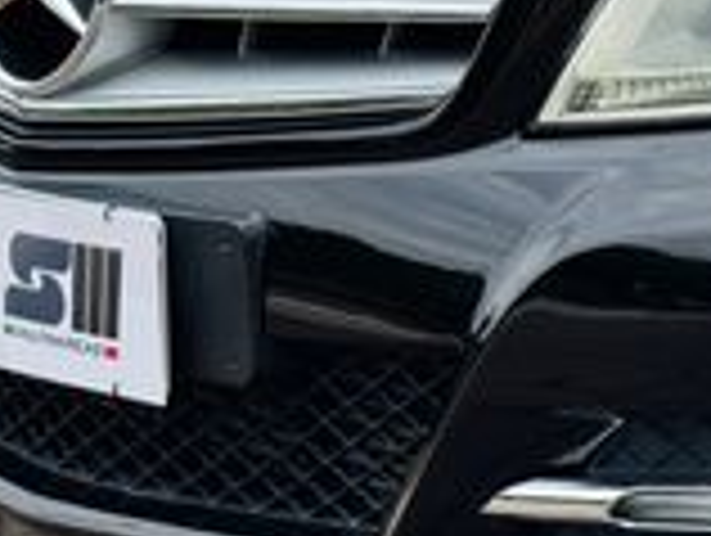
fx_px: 2942
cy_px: 122
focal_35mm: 143
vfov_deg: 10.4
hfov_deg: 13.7
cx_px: 540
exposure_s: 1/2959
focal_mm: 6.76
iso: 64
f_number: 1.78
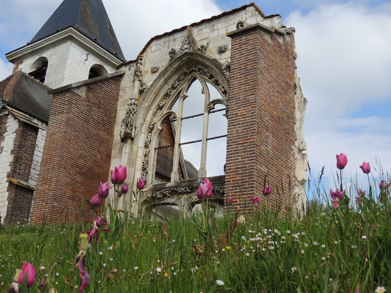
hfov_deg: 43.9
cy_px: 146
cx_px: 196
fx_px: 486
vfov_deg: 33.6
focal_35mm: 43
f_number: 3.4
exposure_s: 1/1000
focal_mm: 7.6
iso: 100
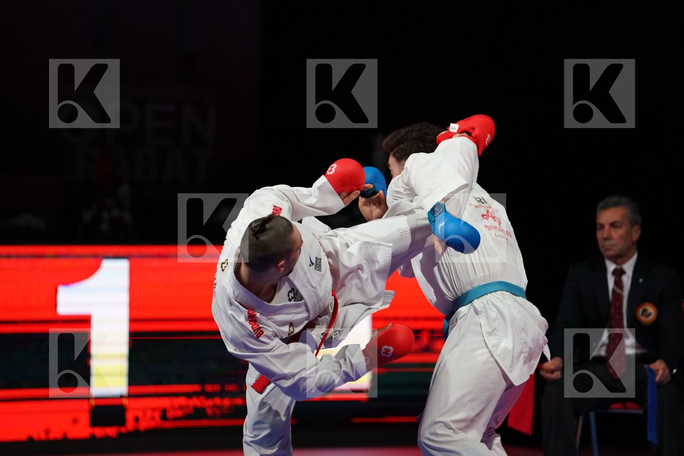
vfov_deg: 6.9
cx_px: 342
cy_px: 228
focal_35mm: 200
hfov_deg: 10.3
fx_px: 3800
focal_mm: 200
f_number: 2.8
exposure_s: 1/1000
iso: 3200
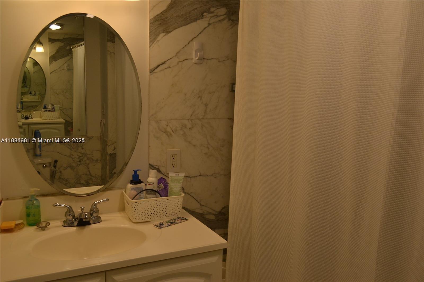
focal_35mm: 33
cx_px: 212
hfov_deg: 57.2
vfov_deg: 40.0
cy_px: 141
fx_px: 389
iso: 320
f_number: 5.6
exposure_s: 1/125
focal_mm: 22
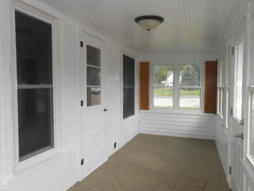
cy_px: 96
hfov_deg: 60.0
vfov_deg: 46.8
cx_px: 127
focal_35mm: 30
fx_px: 220
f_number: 3.8
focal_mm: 5.3
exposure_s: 1/60
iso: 80
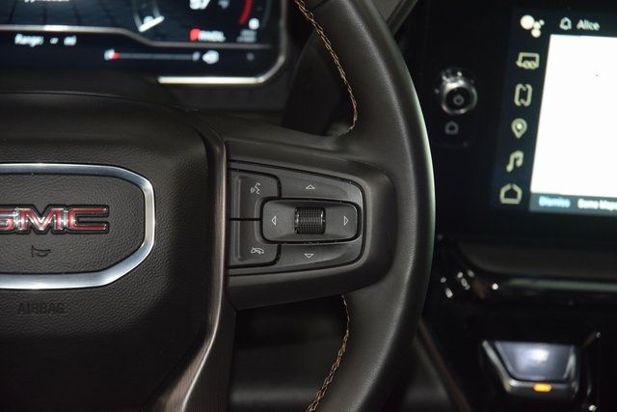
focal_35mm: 105
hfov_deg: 19.5
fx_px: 1800
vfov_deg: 13.0
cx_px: 308
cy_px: 206
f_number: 4.5
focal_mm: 70
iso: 2000
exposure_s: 1/80
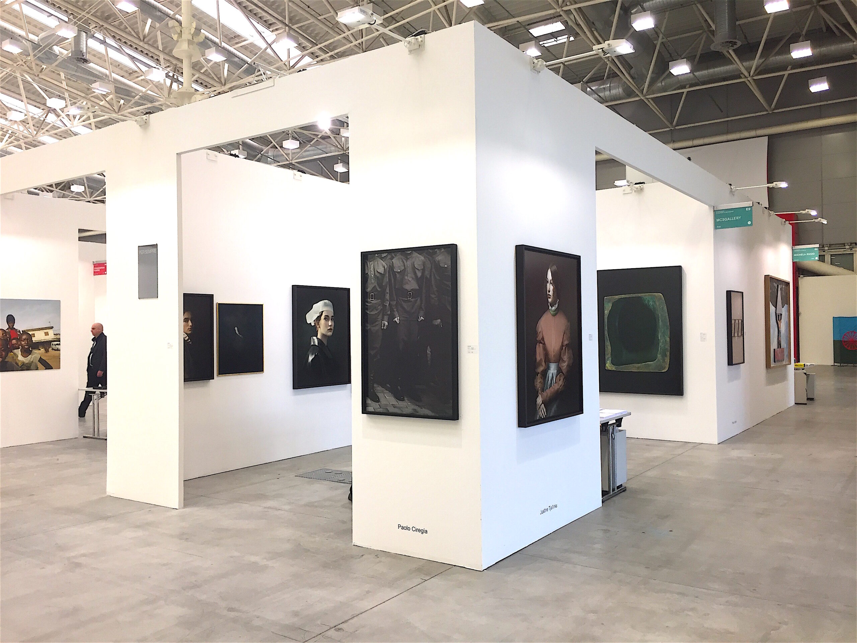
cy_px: 322
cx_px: 428
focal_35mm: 29
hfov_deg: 61.7
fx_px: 718
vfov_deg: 48.2
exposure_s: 1/33
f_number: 2.2
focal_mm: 4.15
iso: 32
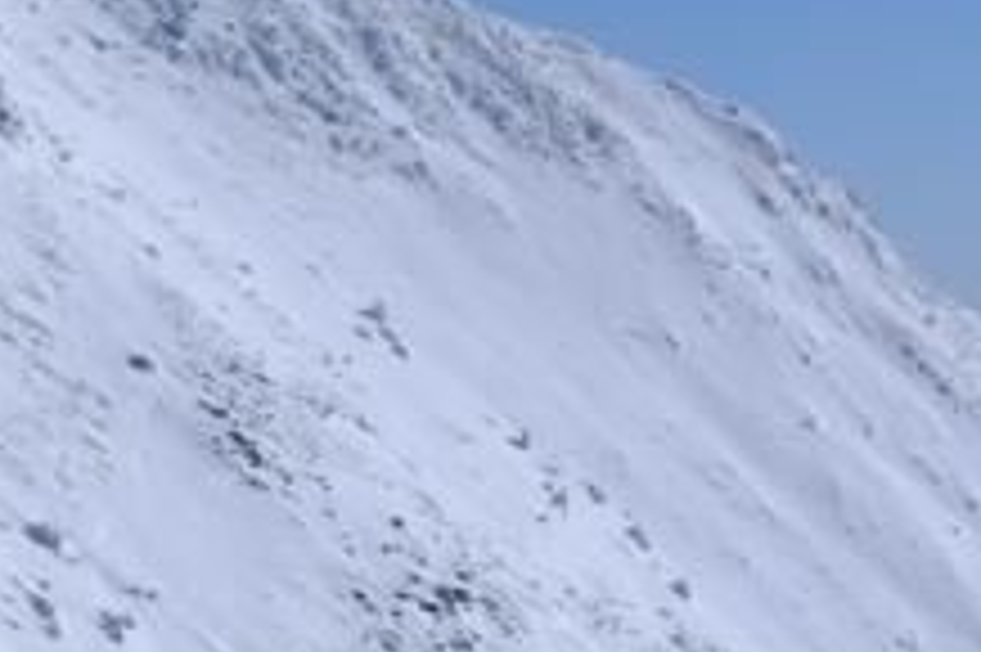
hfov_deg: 12.4
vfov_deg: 8.3
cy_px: 432
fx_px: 4493
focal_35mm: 165
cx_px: 297
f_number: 11
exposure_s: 1/600
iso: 200
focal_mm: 15.9
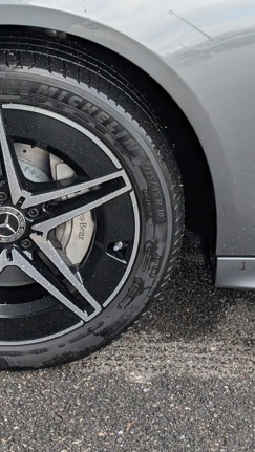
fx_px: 1188
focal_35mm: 99
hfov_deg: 12.1
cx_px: 1
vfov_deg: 21.6
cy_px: 224
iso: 73
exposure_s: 1/383
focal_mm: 6.9
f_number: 1.68
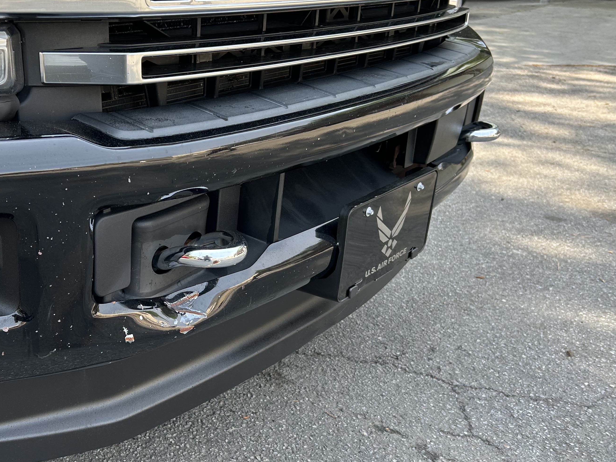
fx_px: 712
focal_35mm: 40
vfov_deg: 36.0
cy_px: 227
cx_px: 183
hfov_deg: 45.7
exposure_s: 1/426
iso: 50
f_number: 1.5
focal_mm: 5.7
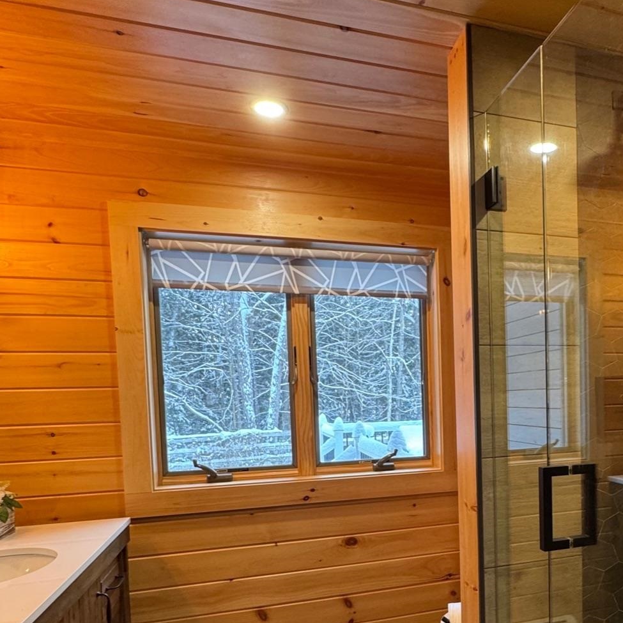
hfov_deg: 58.6
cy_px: 427
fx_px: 529
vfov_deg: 59.2
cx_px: 445
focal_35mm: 26
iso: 160
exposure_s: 1/60
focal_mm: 2.22
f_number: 2.2
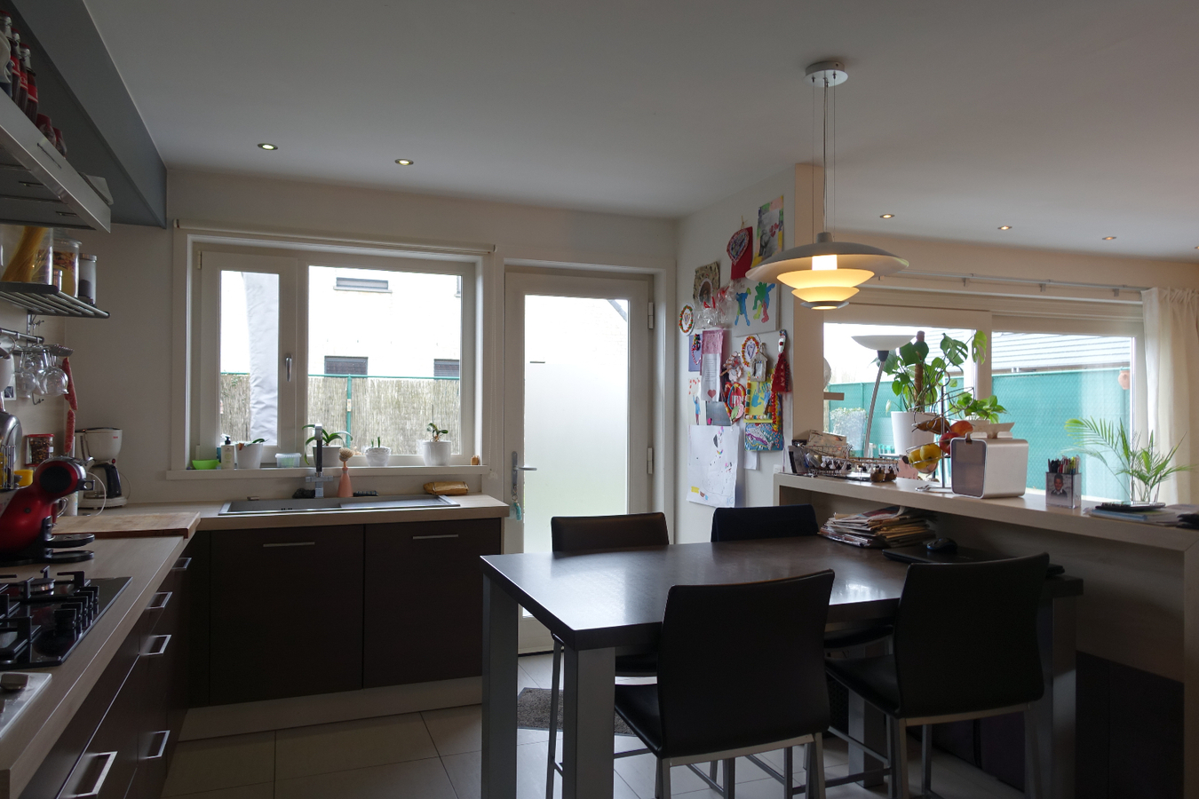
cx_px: 600
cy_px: 400
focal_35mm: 24
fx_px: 799
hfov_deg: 73.7
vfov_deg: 53.1
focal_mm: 8.8
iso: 125
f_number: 2.8
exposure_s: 1/30
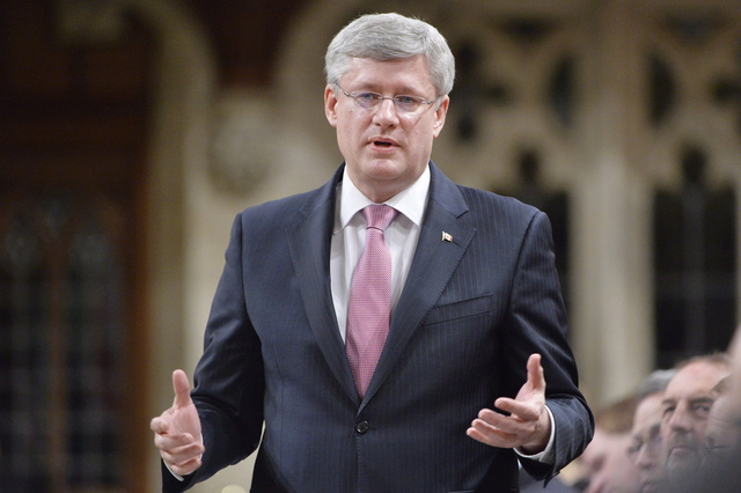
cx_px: 370
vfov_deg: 4.4
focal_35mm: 310
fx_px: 6377
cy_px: 246
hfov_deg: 6.6
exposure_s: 1/160
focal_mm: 310
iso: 5000
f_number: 4
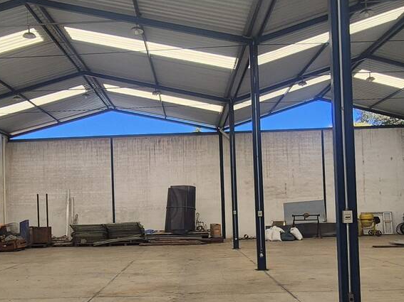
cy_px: 198
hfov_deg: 55.2
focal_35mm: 33
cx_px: 173
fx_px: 385
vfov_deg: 42.4
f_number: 2.2
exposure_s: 1/688
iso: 50
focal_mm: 2.2
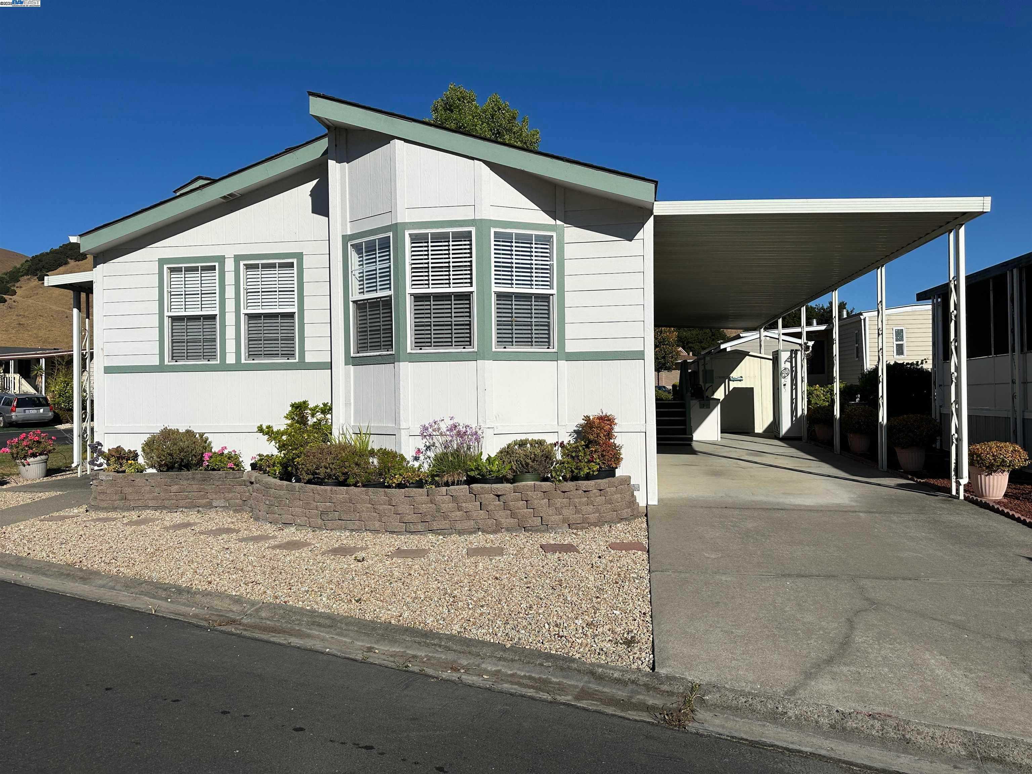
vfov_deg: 56.8
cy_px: 387
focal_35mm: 24
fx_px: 716
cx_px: 516
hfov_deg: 71.6
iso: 80
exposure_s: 1/12048
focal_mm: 6.86
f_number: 1.78
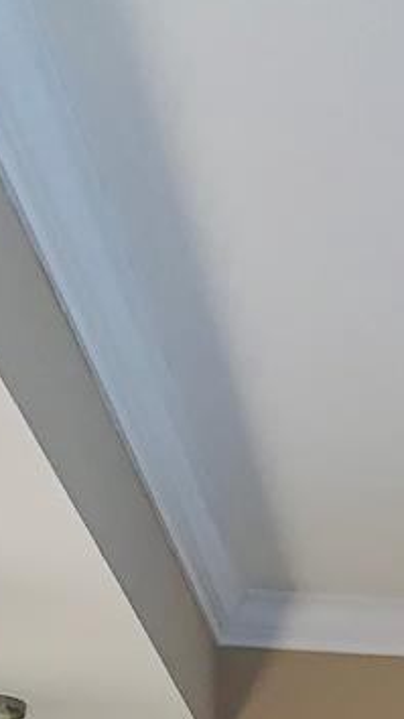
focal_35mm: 123
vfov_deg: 15.0
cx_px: 782
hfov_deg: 9.3
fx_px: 2344
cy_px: 1320
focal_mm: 4.25
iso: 25
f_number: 1.8
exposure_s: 1/72
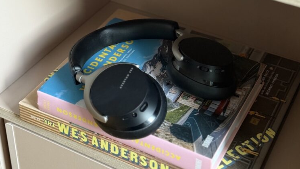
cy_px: 13
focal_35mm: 72
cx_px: 151
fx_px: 573
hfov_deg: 29.4
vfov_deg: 16.5
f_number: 1.78
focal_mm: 6.76
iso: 320
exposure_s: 1/40
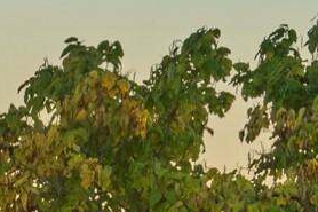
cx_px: -387
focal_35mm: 1222
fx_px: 10788
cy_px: 262
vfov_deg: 1.1
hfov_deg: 1.7
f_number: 9
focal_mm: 200
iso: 320
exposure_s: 1/60
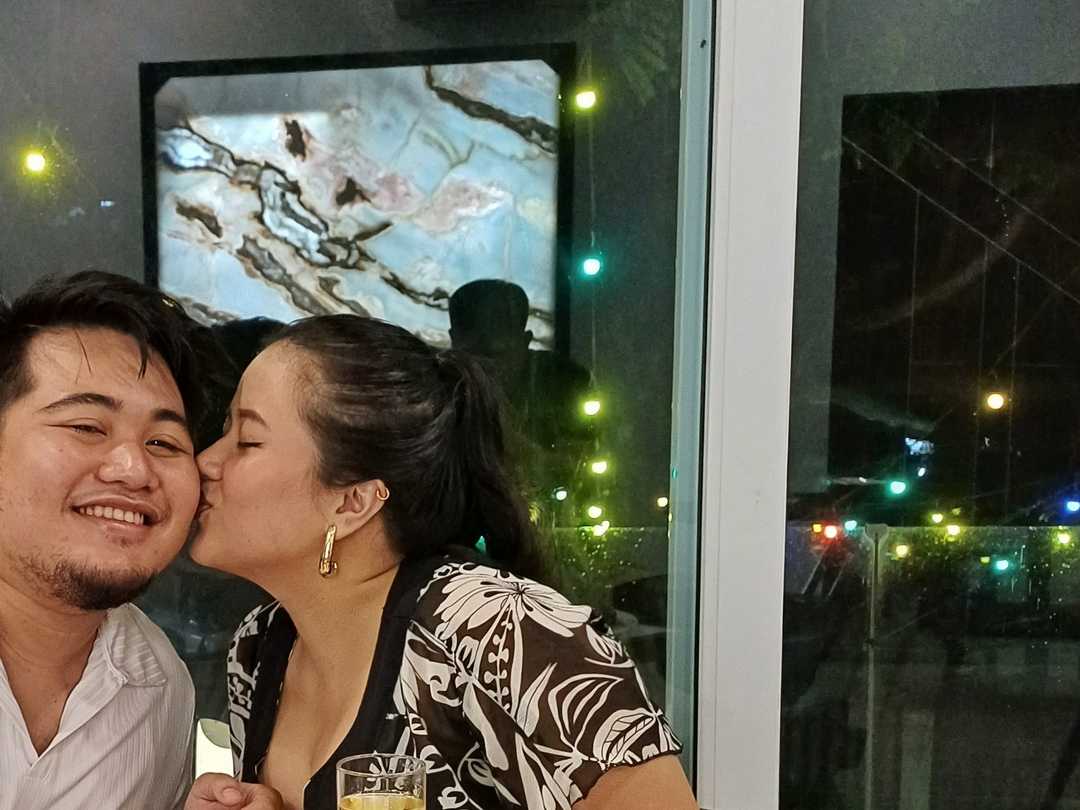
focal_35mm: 51
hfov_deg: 36.5
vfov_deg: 28.1
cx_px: 255
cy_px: 621
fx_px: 1591
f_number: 1.8
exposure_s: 1/25
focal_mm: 4.65
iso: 500
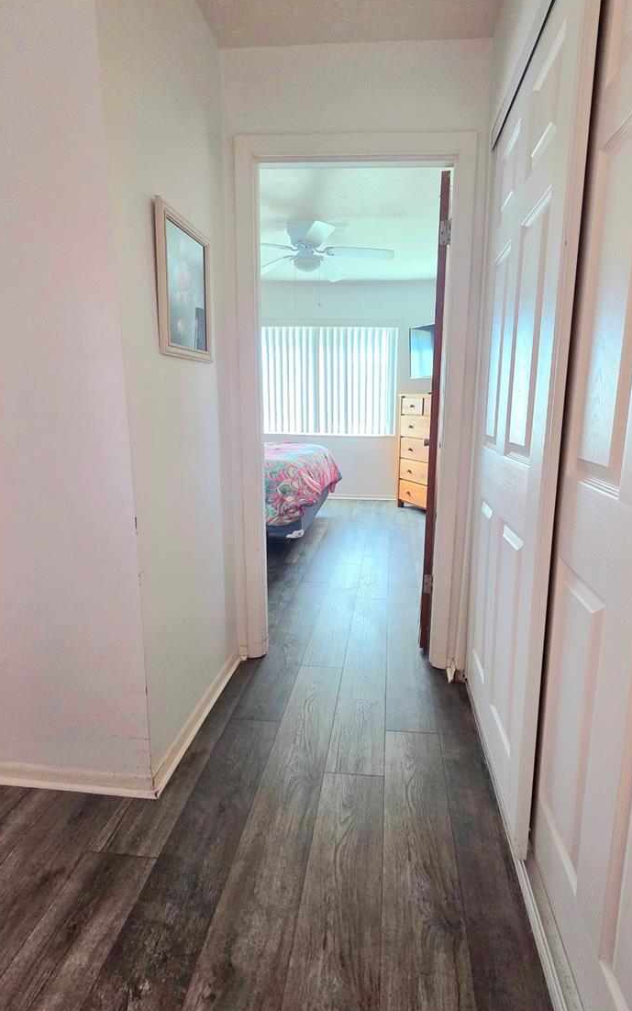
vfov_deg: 101.4
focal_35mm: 15
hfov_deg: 74.4
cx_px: 359
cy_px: 485
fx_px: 413
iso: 320
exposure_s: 1/60.2
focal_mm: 2.2
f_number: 2.2
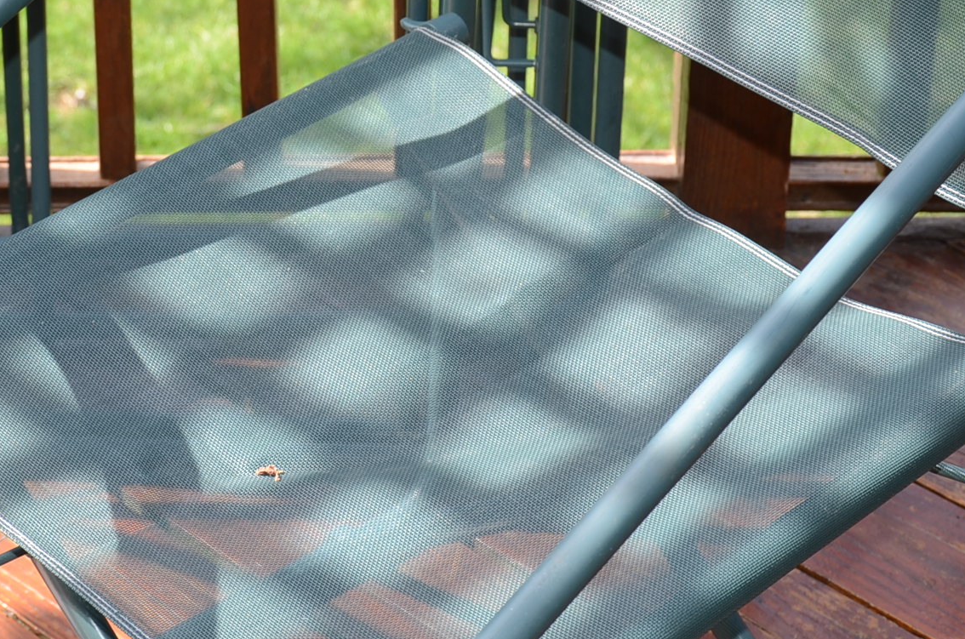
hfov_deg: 17.9
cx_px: 269
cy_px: 128
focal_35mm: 114
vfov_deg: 11.9
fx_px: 3052
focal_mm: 35
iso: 100
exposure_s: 1/100
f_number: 5
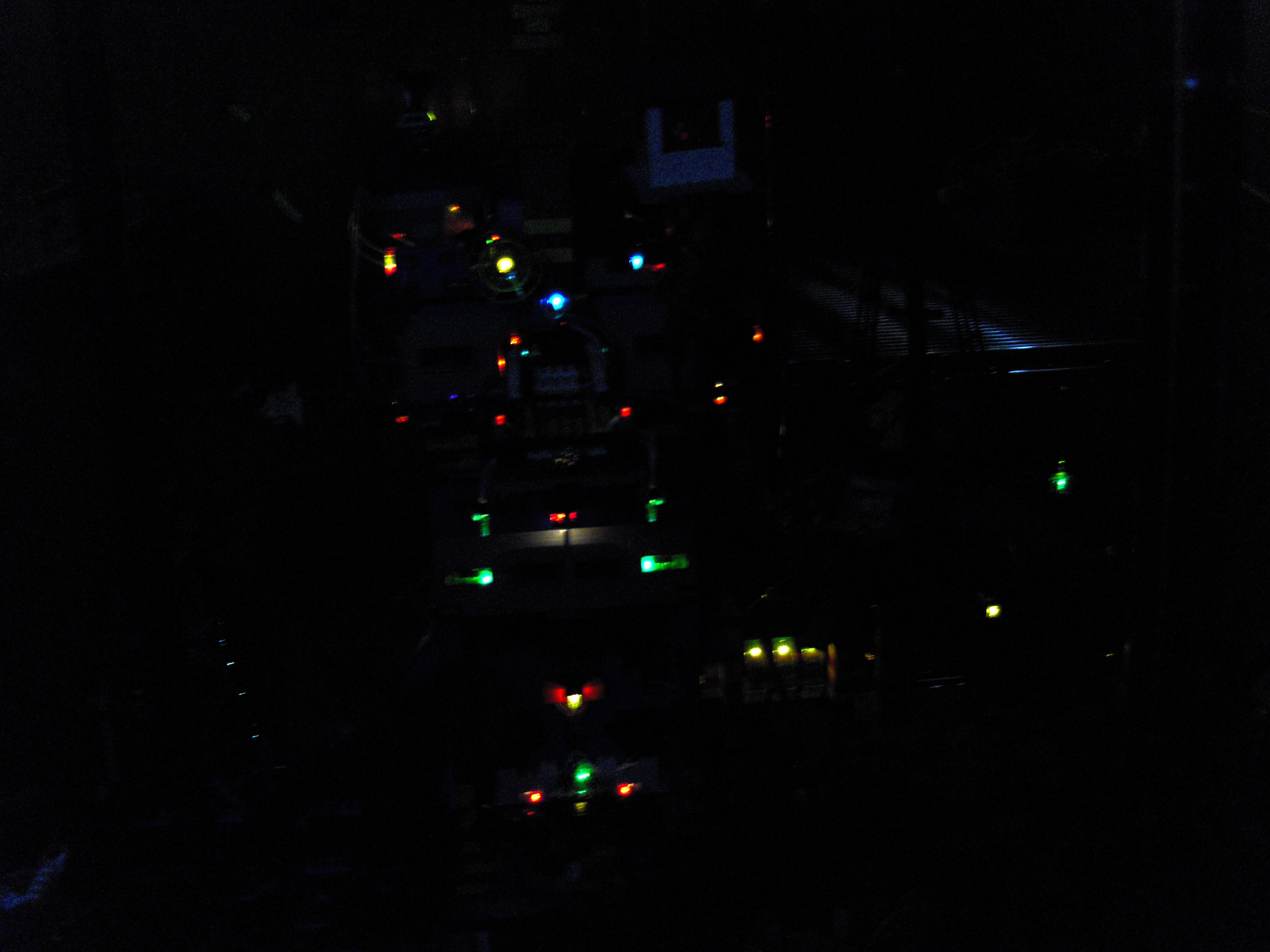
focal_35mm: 35
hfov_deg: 52.6
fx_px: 1284
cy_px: 476
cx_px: 635
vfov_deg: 40.7
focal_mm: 7.5
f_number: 2.8
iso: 800
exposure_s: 1/15
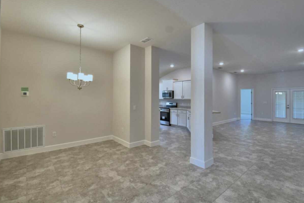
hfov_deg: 96.8
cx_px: 155
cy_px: 97
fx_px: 135
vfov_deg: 73.7
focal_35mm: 16
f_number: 4.5
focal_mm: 10
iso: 400
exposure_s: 1/50
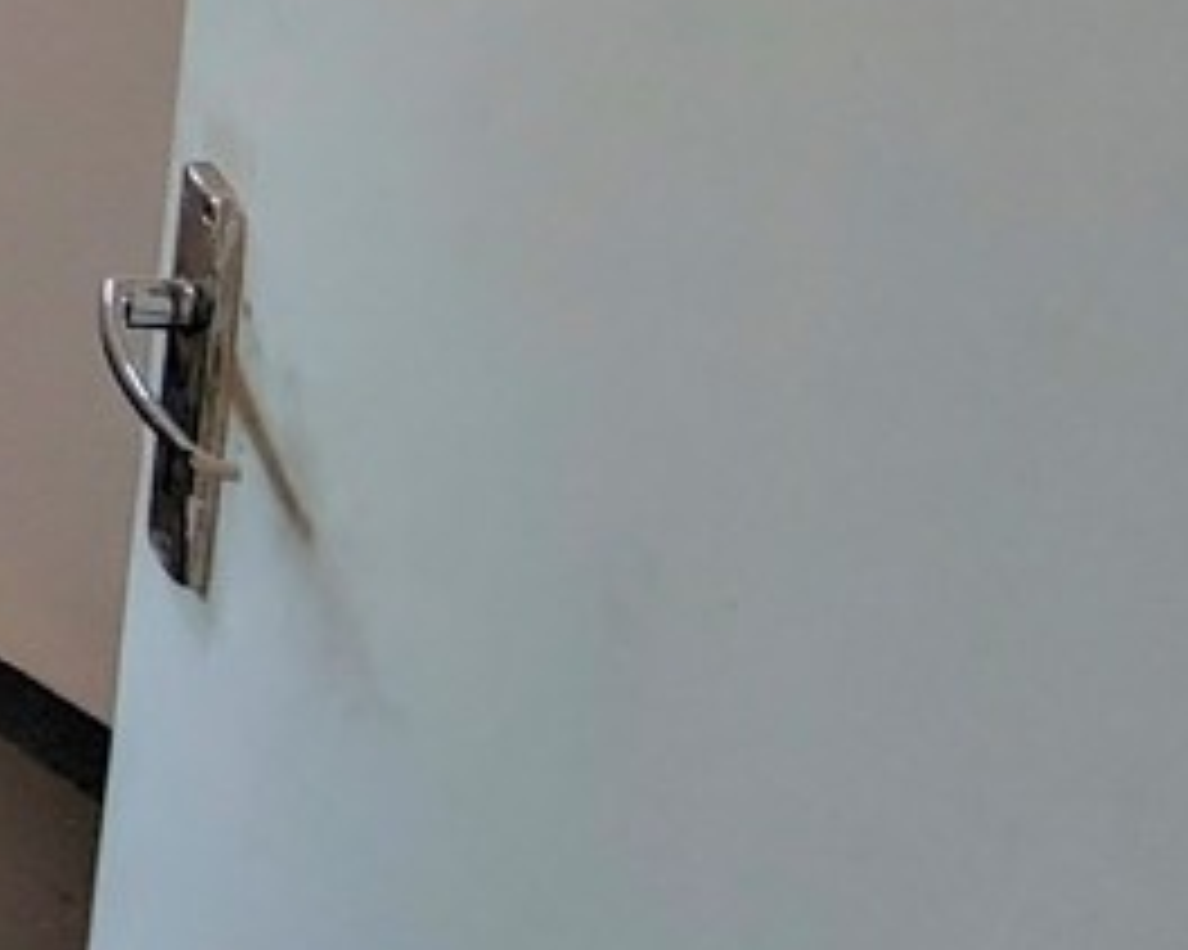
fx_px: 2495
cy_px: -684
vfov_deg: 17.9
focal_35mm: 71
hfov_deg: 16.8
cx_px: -1386
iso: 250
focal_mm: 2.18
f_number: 1.9
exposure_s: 1/24
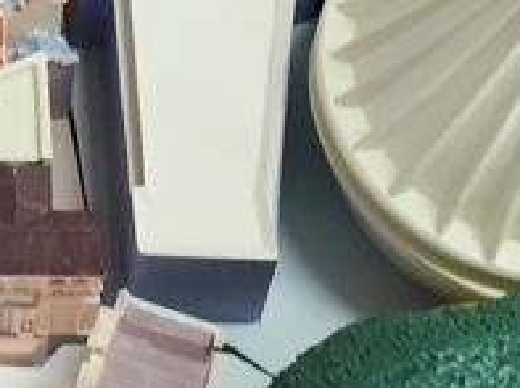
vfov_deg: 12.2
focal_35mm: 118
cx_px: -95
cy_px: -95
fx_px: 1769
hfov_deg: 16.1
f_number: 2.2
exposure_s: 1/33
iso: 100
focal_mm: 4.15
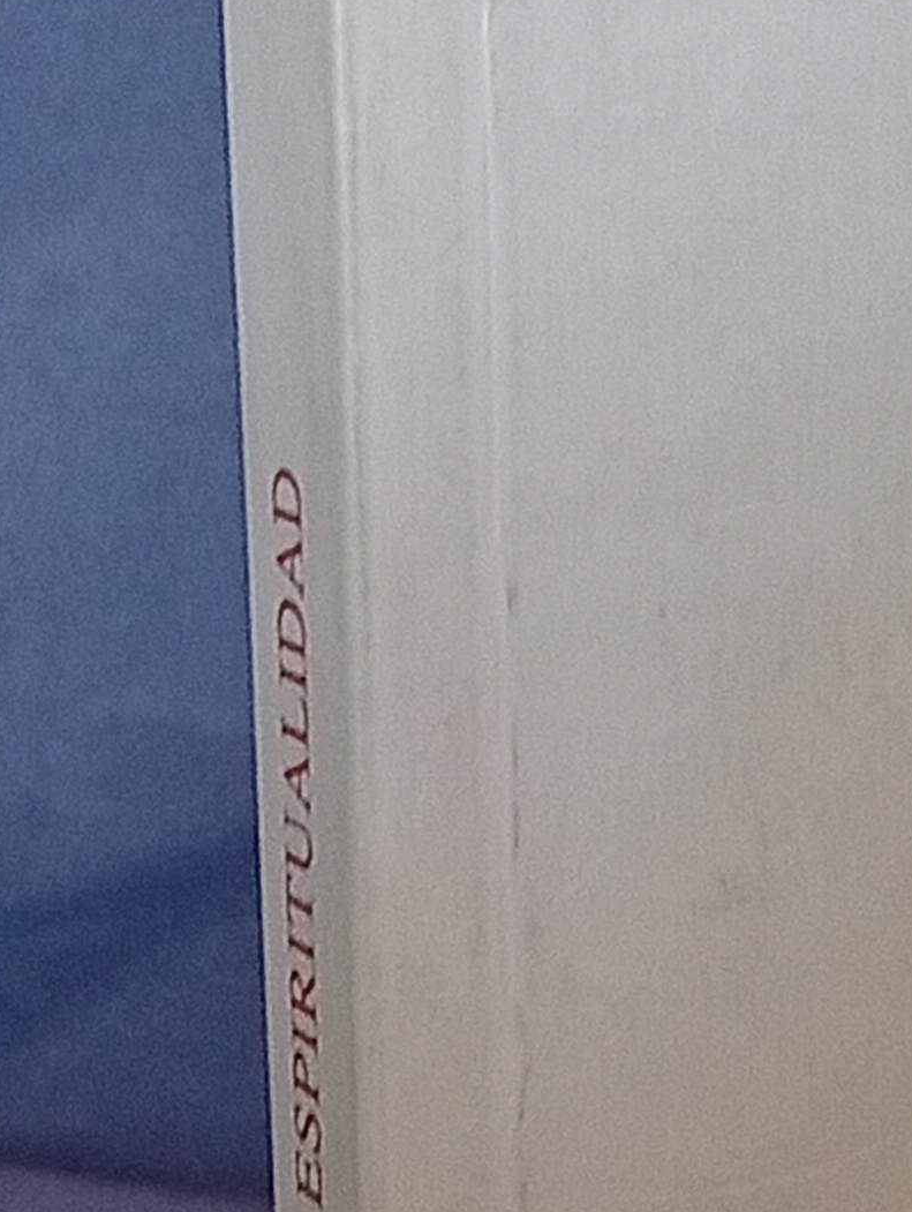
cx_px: 1482
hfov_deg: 8.6
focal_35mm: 167
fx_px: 5853
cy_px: 328
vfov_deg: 11.8
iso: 541
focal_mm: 3.98
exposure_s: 1/20
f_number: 1.8
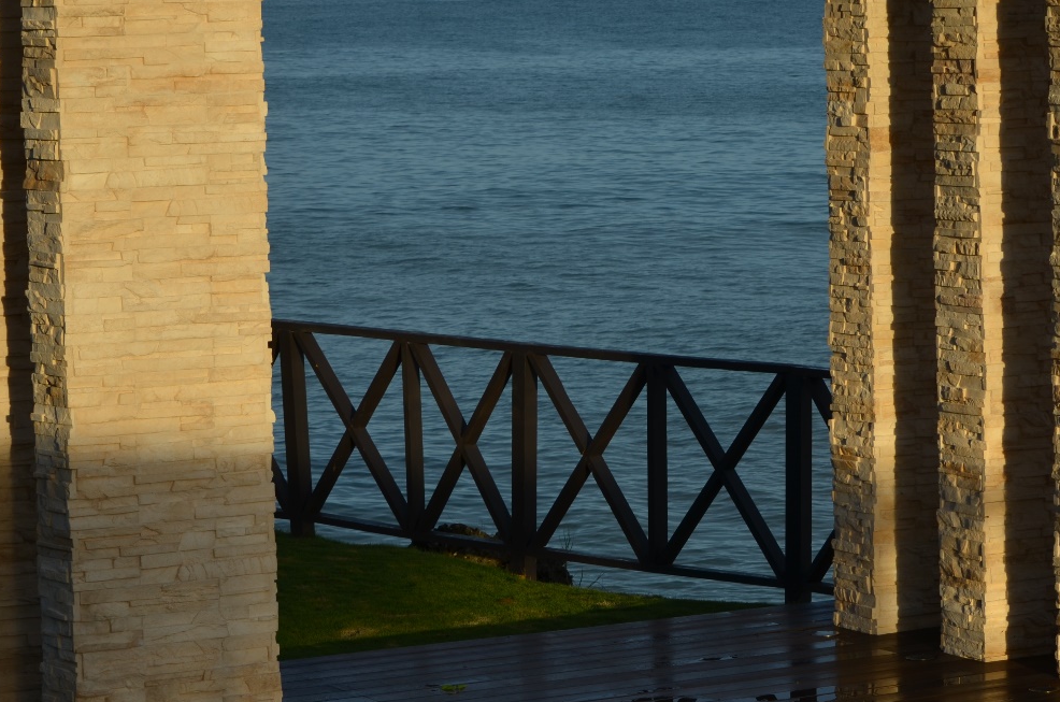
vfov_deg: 10.2
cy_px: 259
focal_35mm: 134
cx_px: 648
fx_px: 3932
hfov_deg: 15.3
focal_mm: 55
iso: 100
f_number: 9
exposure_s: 1/320
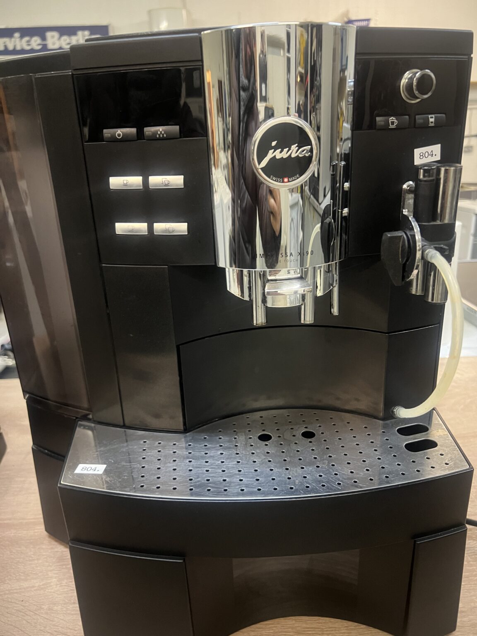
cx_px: 238
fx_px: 478
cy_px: 318
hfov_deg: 53.1
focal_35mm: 26
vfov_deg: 67.3
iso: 500
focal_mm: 5.7
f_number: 1.5
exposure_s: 1/33
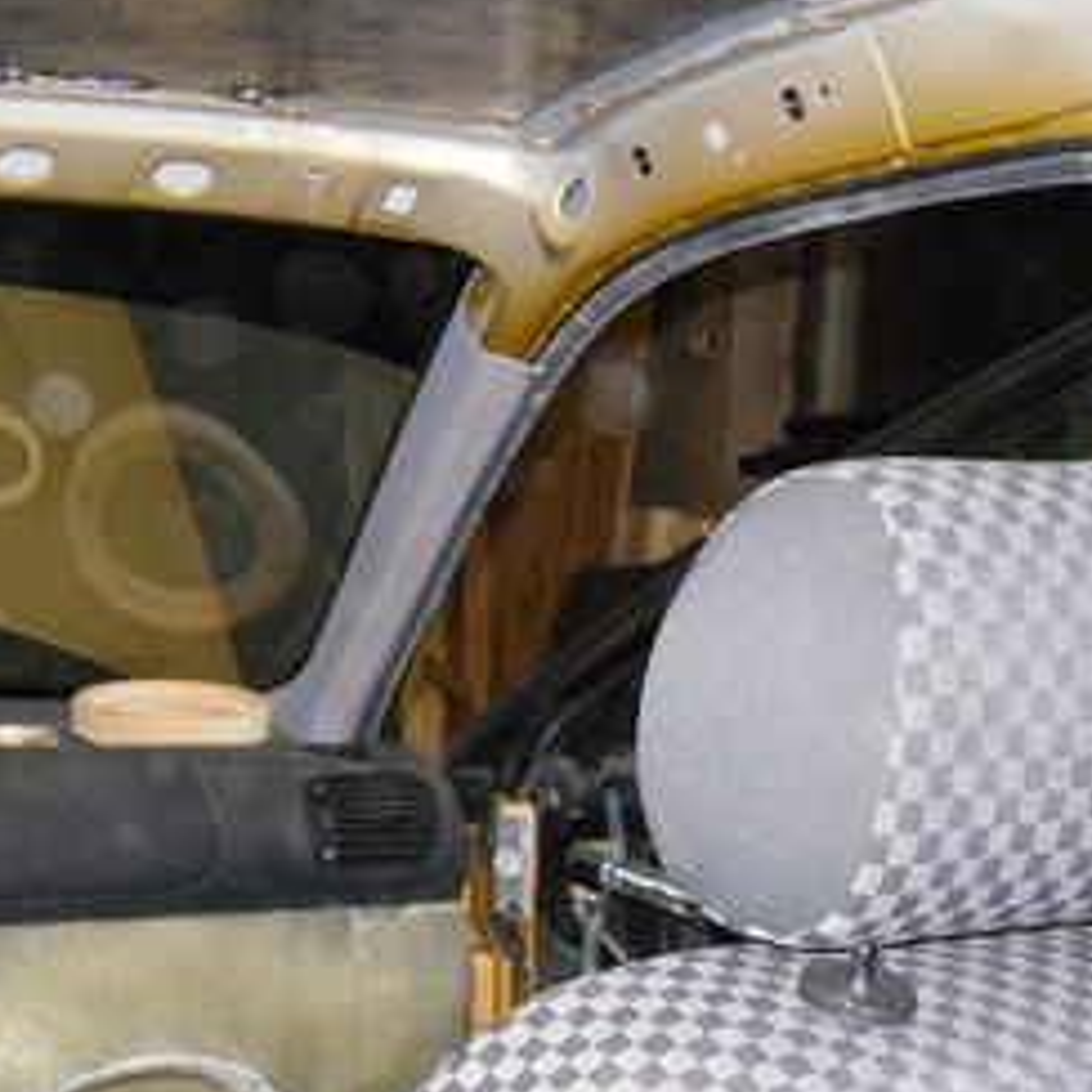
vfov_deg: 20.8
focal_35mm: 81
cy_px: 1038
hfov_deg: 20.8
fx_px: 2891
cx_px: 58
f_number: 3.5
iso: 200
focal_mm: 6.3
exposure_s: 1/45
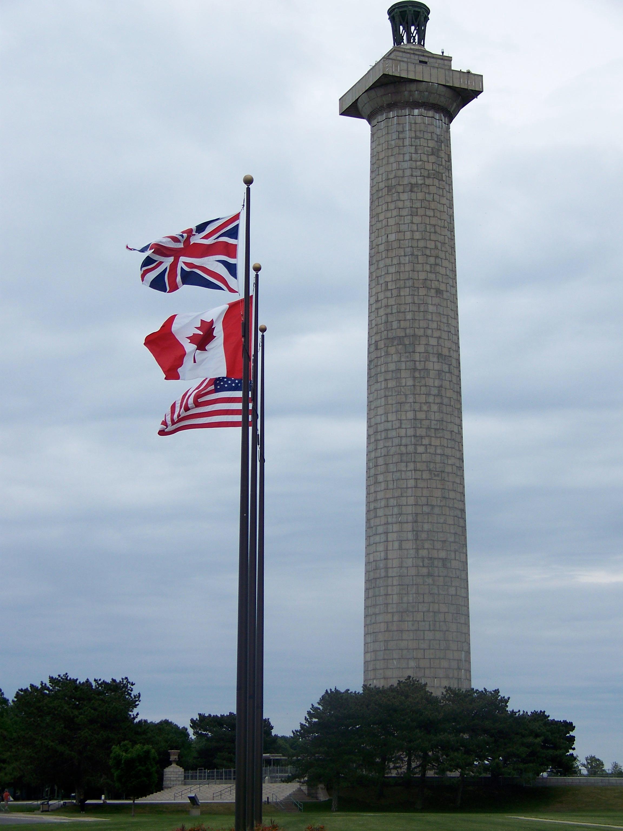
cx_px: 312
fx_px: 1680
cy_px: 416
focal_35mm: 70
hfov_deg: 21.0
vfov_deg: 27.8
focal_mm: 11.7
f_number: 3.2
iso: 64
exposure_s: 1/400
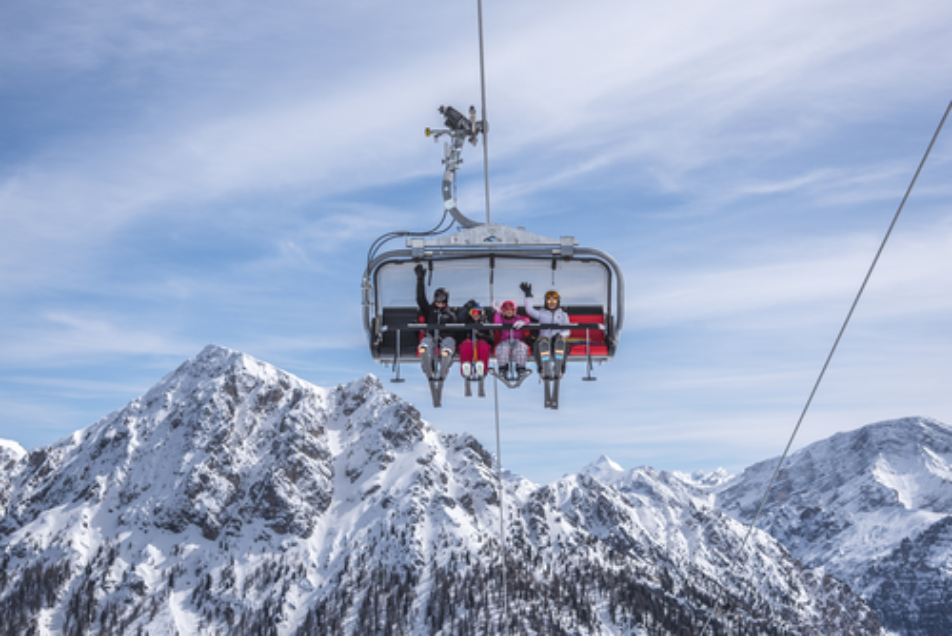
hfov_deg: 32.4
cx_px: 476
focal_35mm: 62
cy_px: 318
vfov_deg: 21.9
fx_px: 1640
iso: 100
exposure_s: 1/640
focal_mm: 62
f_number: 5.6
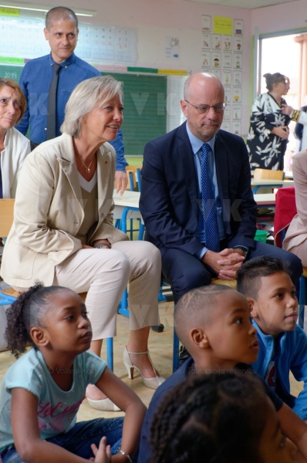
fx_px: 674
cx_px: 154
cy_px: 232
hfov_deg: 25.7
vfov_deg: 37.9
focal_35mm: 52
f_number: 4
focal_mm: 35
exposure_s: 1/200
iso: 2000
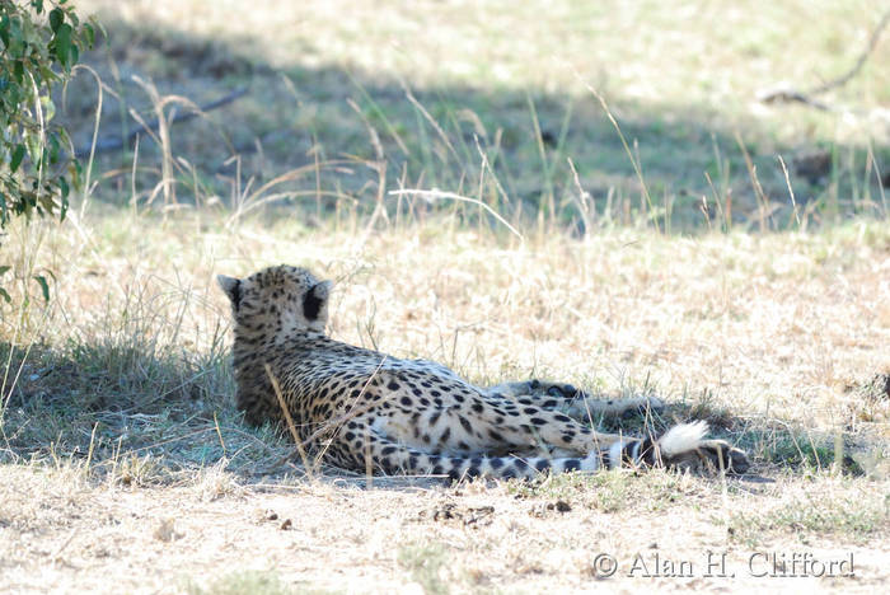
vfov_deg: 2.6
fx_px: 13361
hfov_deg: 3.8
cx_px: 445
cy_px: 298
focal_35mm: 540
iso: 560
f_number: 5.6
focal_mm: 360
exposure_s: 1/400
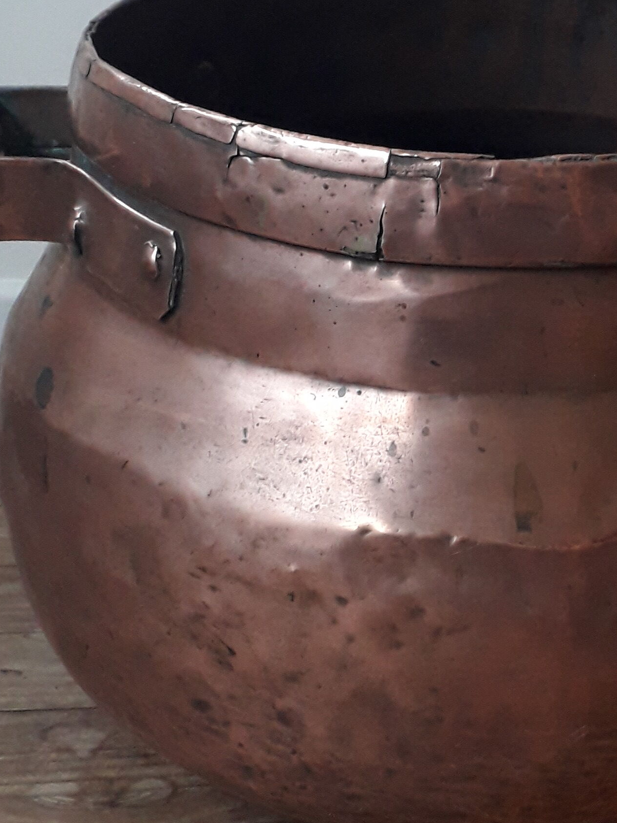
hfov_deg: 21.8
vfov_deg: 29.4
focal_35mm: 66
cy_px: 464
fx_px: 1568
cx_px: 552
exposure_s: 1/50
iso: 200
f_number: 1.9
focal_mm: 3.6
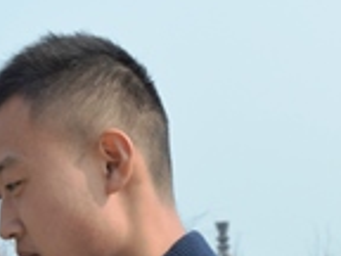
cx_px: -90
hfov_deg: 11.5
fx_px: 1645
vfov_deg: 8.7
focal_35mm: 167
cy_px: 398
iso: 100
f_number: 7.1
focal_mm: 26
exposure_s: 1/200
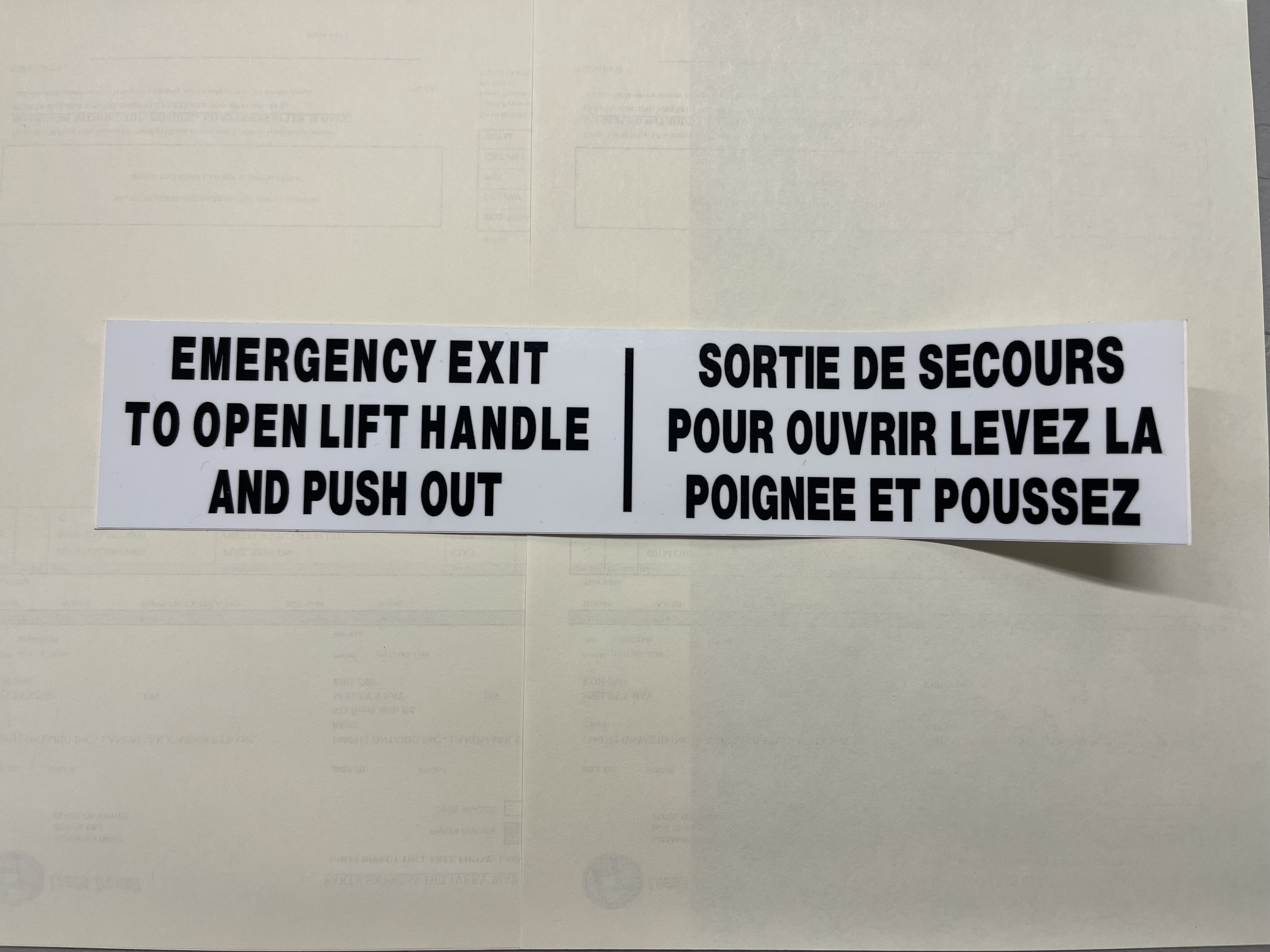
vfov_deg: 53.1
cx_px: 635
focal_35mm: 26
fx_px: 954
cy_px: 476
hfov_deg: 67.3
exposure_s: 1/120
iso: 50
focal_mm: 5.1
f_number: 1.6
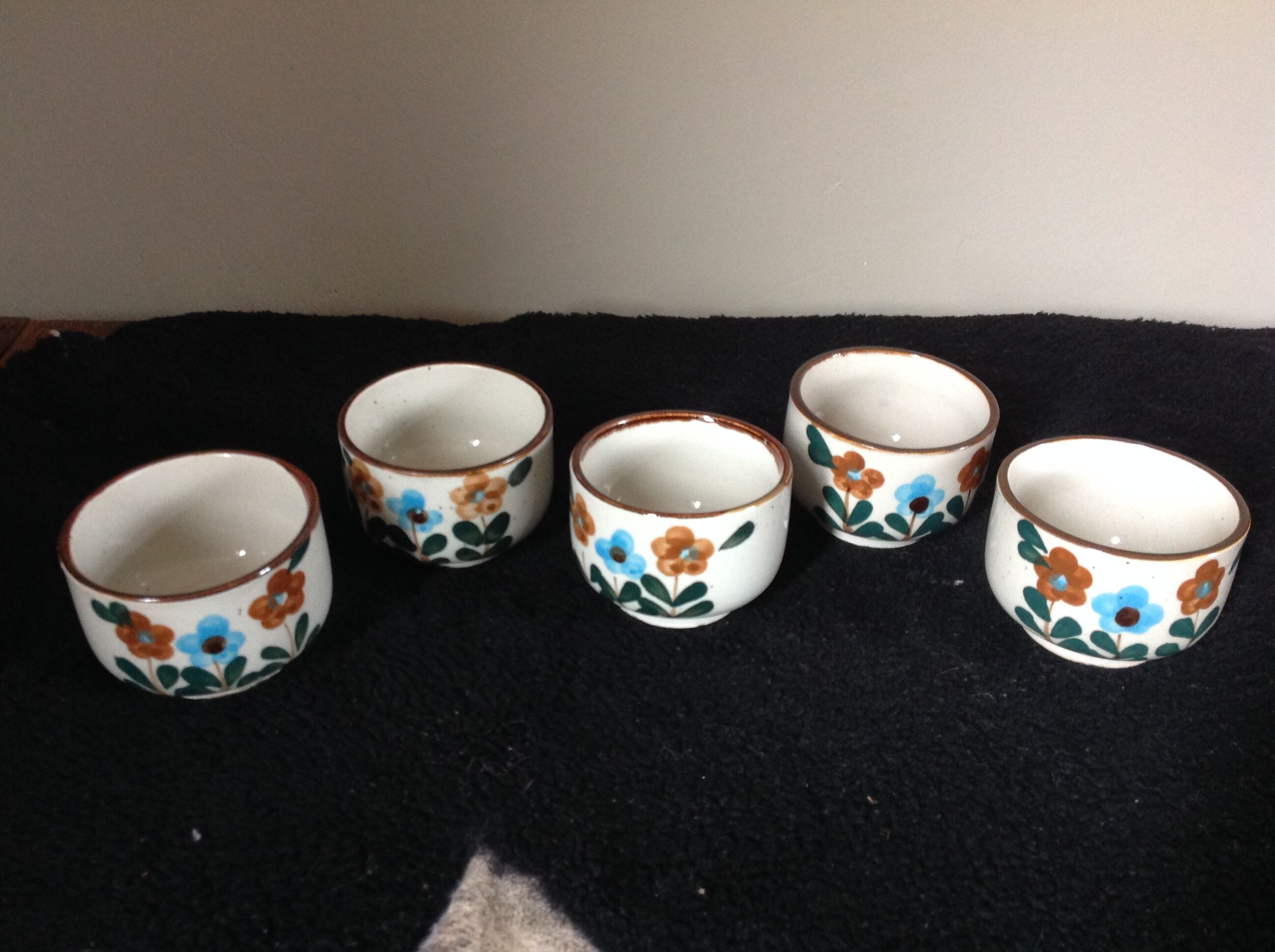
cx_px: 638
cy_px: 476
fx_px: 1287
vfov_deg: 40.6
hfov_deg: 52.7
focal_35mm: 35
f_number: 2.4
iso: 250
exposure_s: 1/15
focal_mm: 4.28
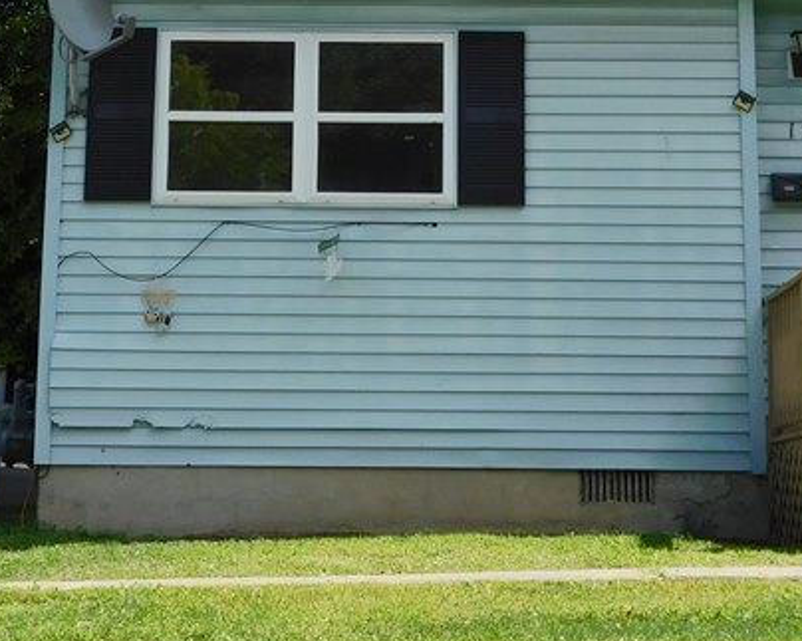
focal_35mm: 89
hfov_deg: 21.5
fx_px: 2112
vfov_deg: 16.9
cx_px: 387
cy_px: 28
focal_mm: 6.3
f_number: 3.5
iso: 125
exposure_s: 1/800
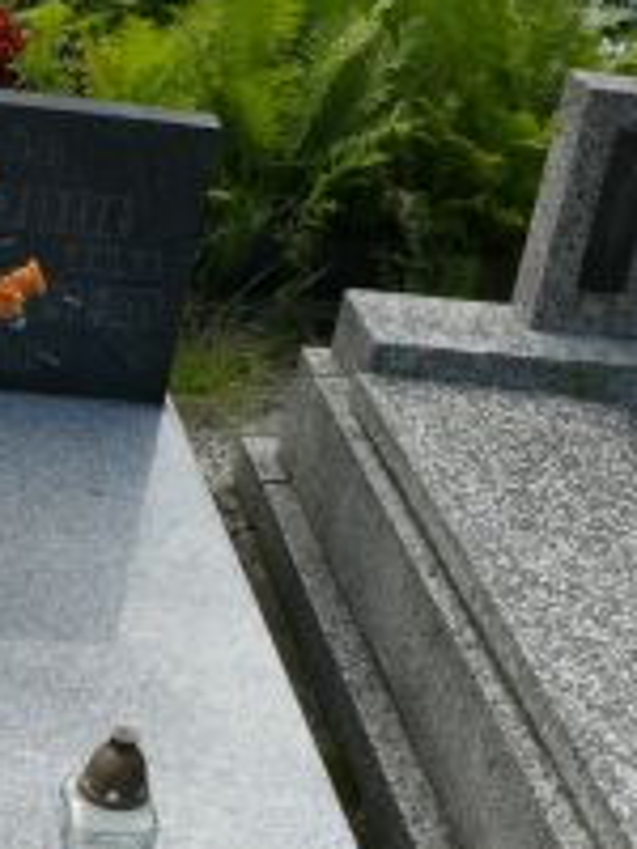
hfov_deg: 17.3
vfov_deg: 22.4
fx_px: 2061
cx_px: 42
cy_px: 845
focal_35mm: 84
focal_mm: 7.4
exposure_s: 1/200
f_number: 5.6
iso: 100
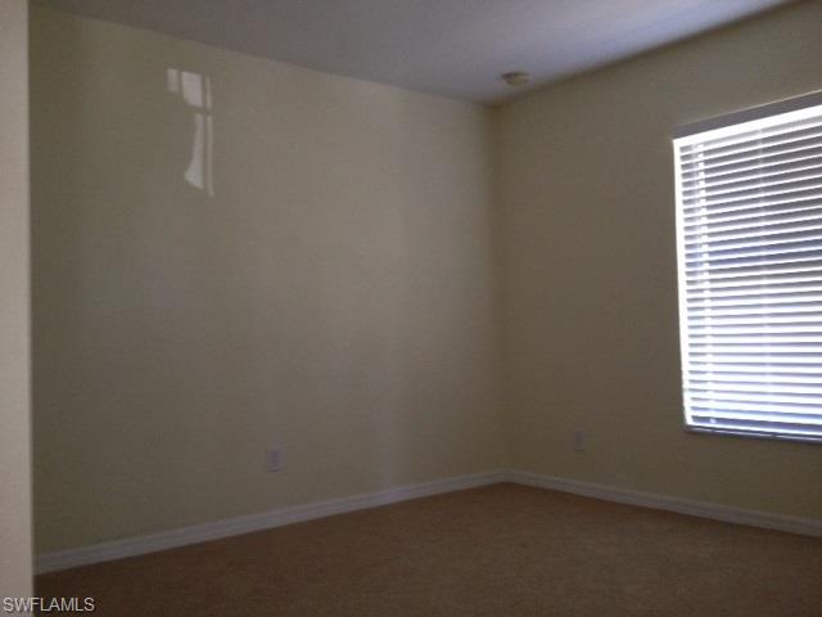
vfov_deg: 40.7
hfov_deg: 52.6
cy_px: 308
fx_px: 831
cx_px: 411
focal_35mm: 35
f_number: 2.4
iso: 250
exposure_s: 1/20
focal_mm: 4.28
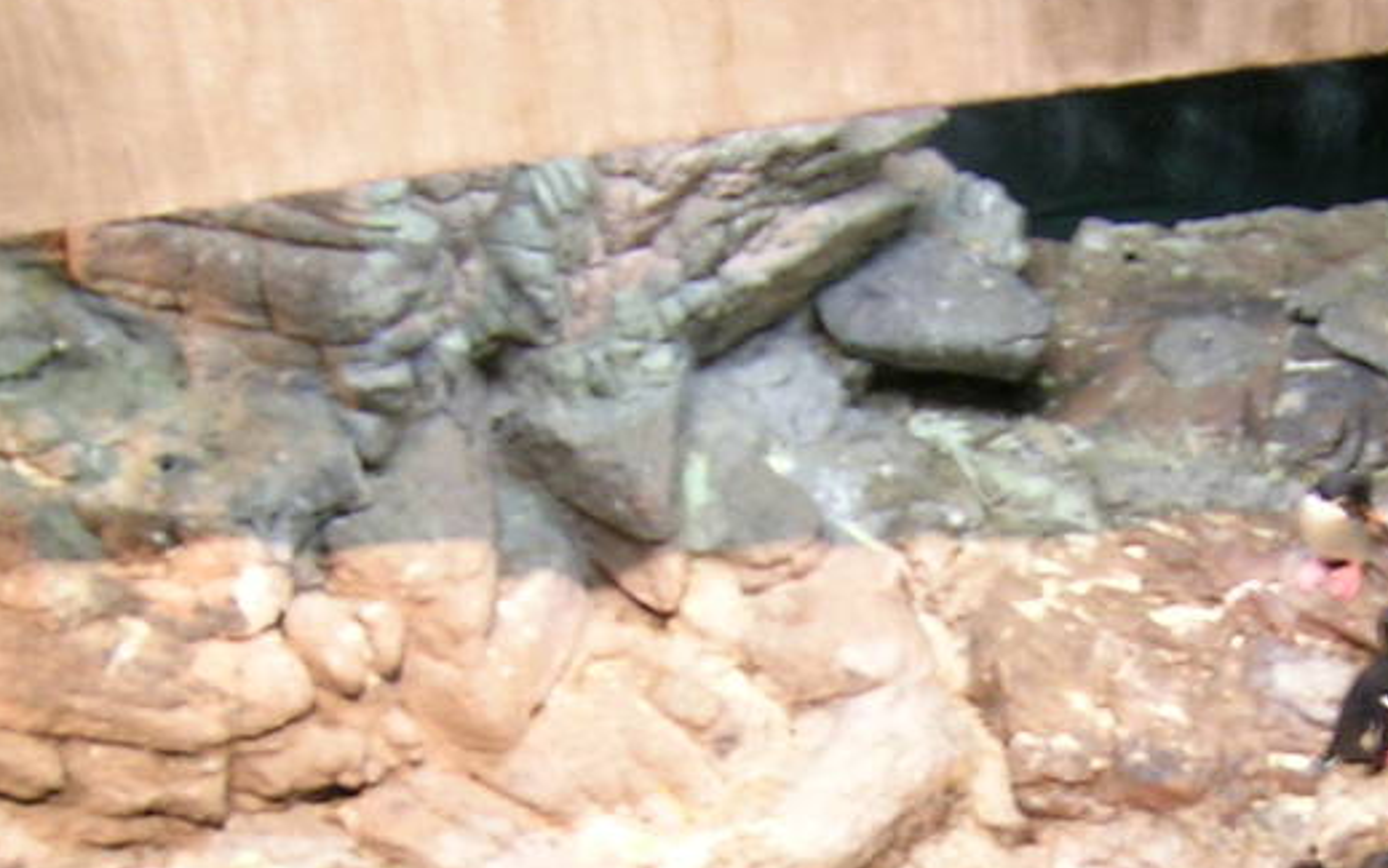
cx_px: 1086
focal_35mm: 111
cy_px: 836
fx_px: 4201
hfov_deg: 18.6
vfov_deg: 11.7
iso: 80
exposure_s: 1/3.8
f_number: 2.9
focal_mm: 5.7
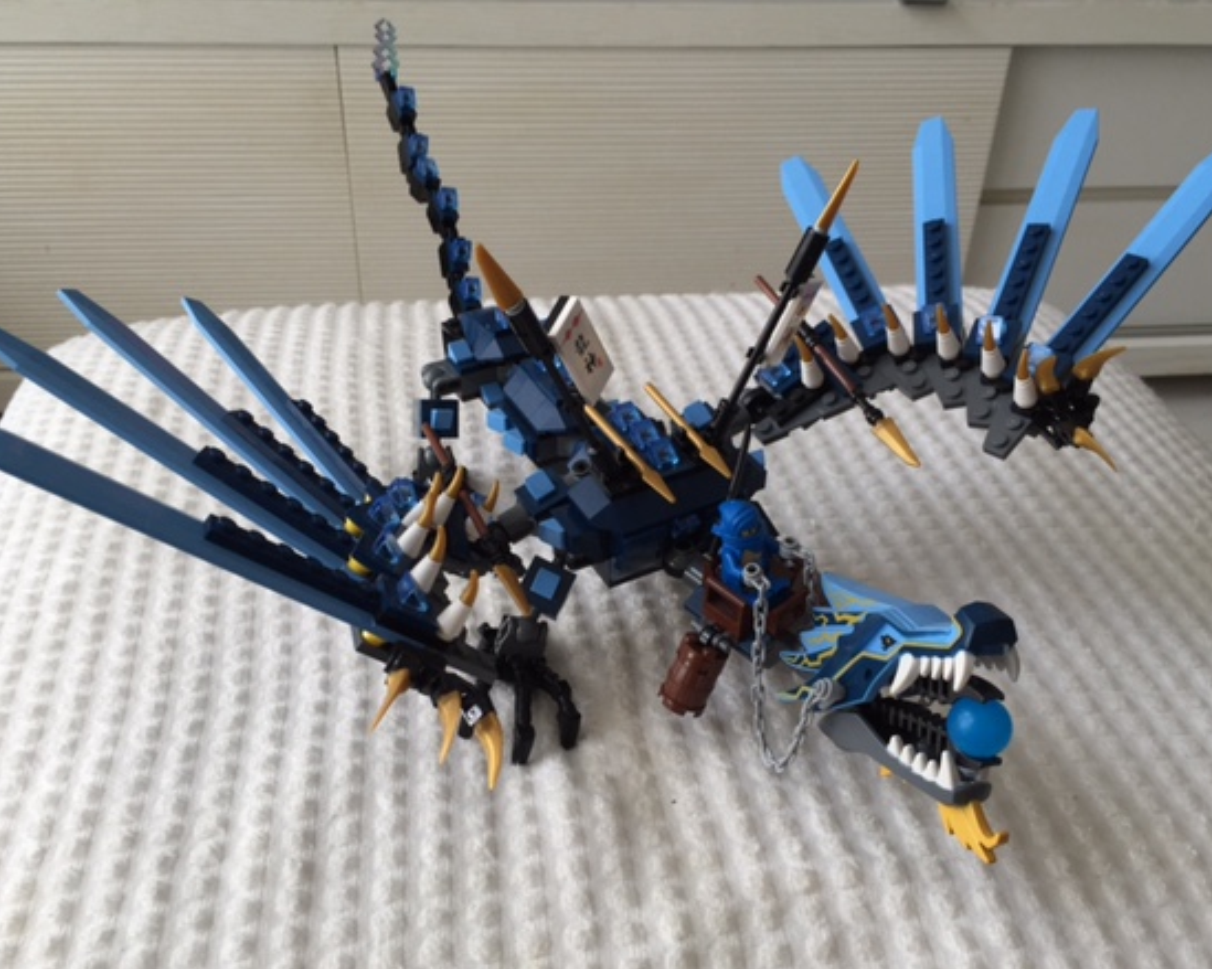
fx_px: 1184
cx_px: 620
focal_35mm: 33
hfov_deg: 54.2
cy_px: 528
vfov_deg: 44.5
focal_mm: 4.15
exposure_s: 1/60
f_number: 2.2
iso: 40
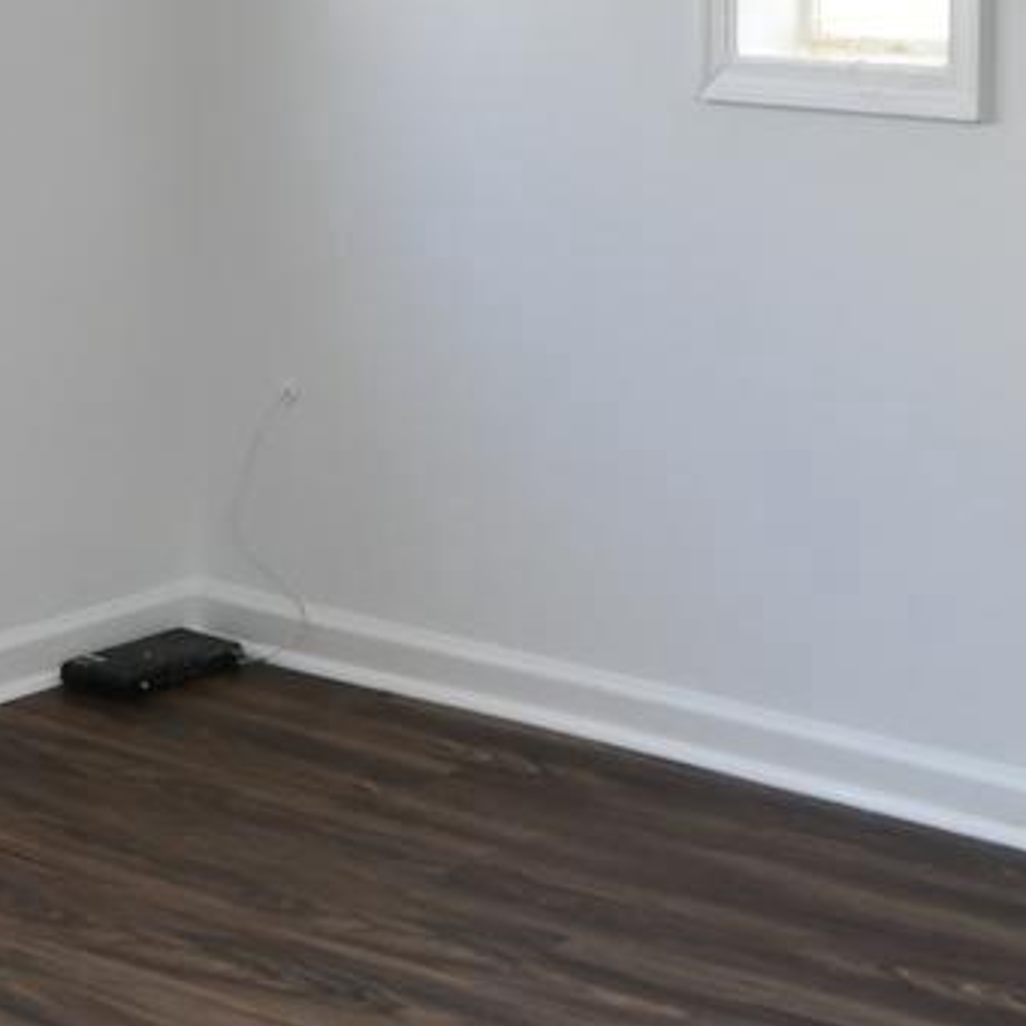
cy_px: -195
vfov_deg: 18.9
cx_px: 1053
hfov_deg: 19.3
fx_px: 2917
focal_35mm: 87
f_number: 5
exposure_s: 1/100
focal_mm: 17
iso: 200
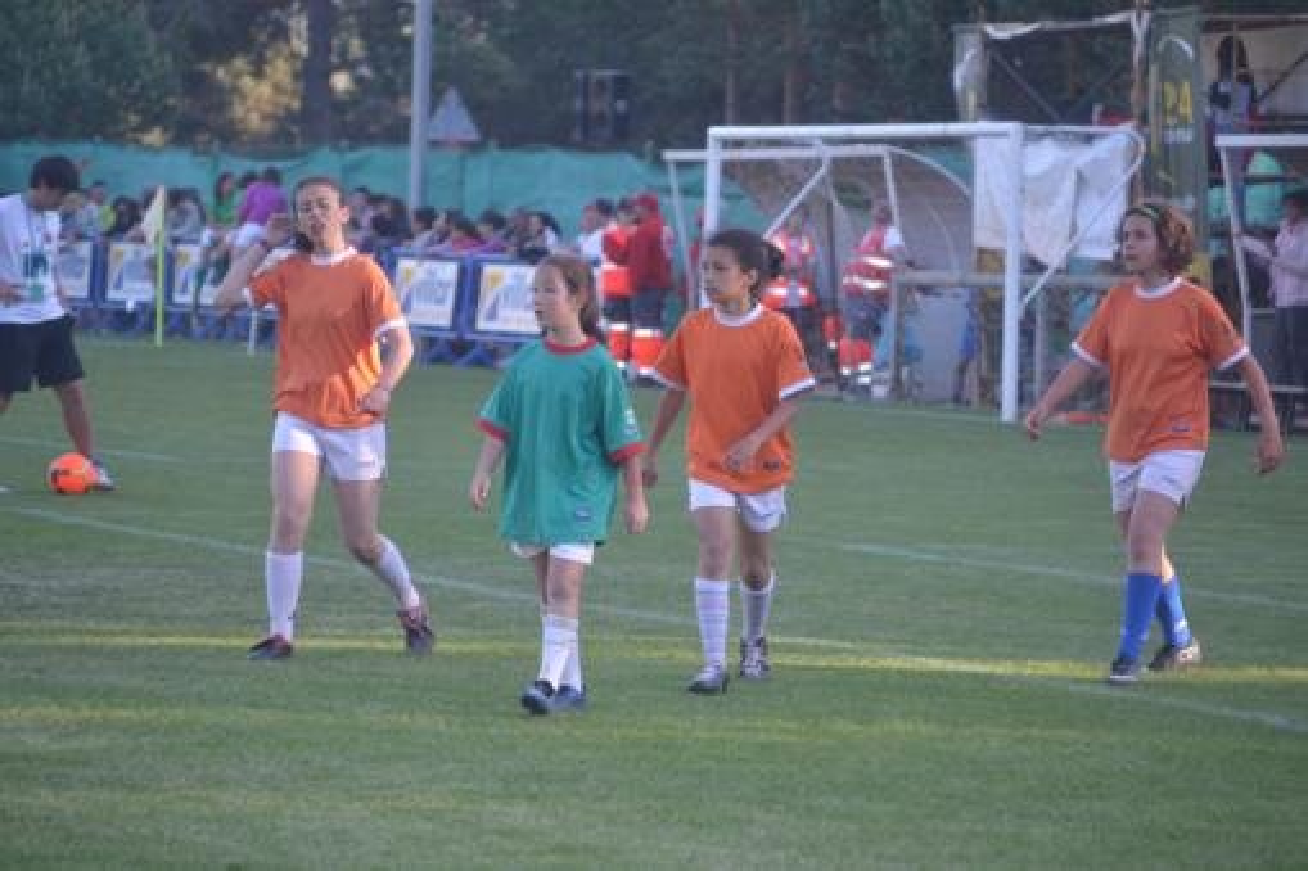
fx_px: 6810
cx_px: 654
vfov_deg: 7.3
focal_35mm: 188
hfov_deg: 11.0
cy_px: 436
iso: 220
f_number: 4.8
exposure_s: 1/125
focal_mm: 125
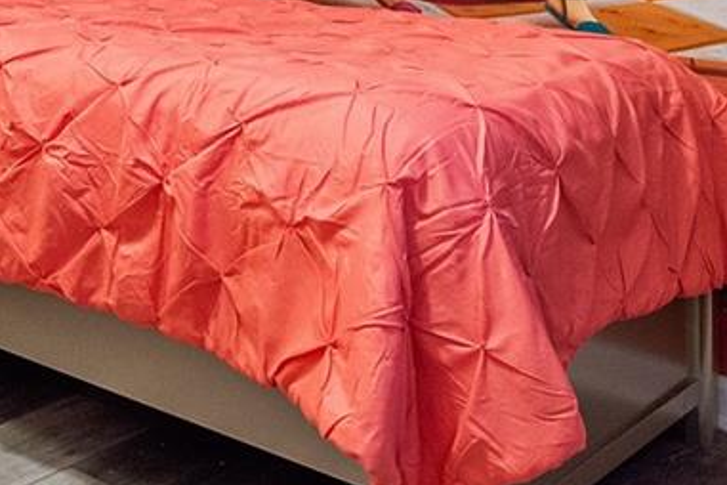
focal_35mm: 63
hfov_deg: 25.5
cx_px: -309
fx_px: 1272
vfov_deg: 19.0
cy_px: -235
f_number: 4.5
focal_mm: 10
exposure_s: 1/13
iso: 800
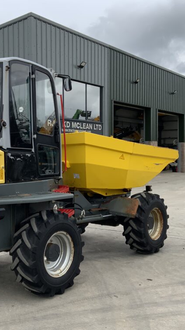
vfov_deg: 47.4
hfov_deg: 27.5
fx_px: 375
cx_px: 59
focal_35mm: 43
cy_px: 166
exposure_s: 1/606
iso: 16
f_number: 1.8
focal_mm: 3
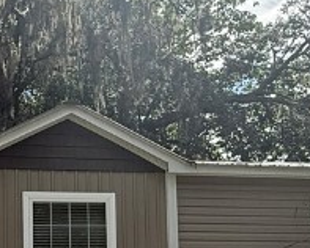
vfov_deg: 21.2
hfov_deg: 25.4
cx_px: 0
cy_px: 215
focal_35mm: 71
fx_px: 652
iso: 64
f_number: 2.2
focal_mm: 2.22
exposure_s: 1/914
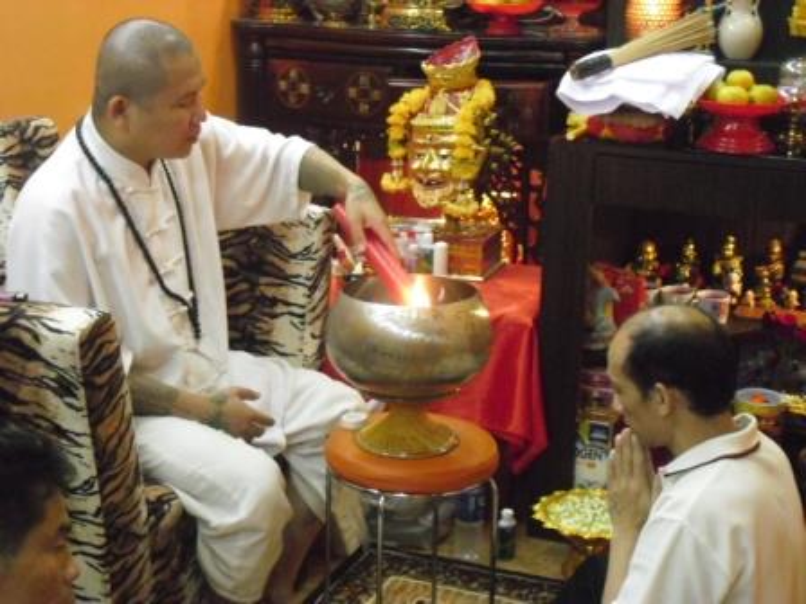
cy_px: 302
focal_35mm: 63
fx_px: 1467
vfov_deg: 23.3
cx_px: 403
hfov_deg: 30.7
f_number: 4.2
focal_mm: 11.2
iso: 800
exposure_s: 1/25
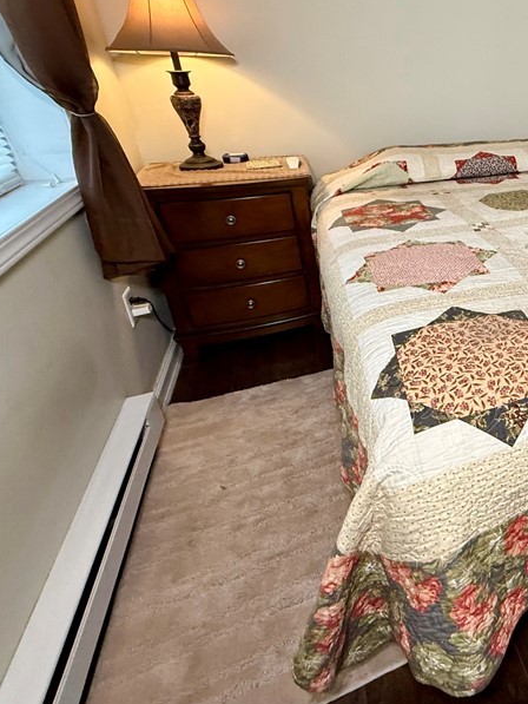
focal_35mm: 24
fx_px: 488
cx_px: 547
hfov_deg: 46.0
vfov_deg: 70.3
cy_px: 258
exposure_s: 1/99
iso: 250
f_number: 2.2
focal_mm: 2.22
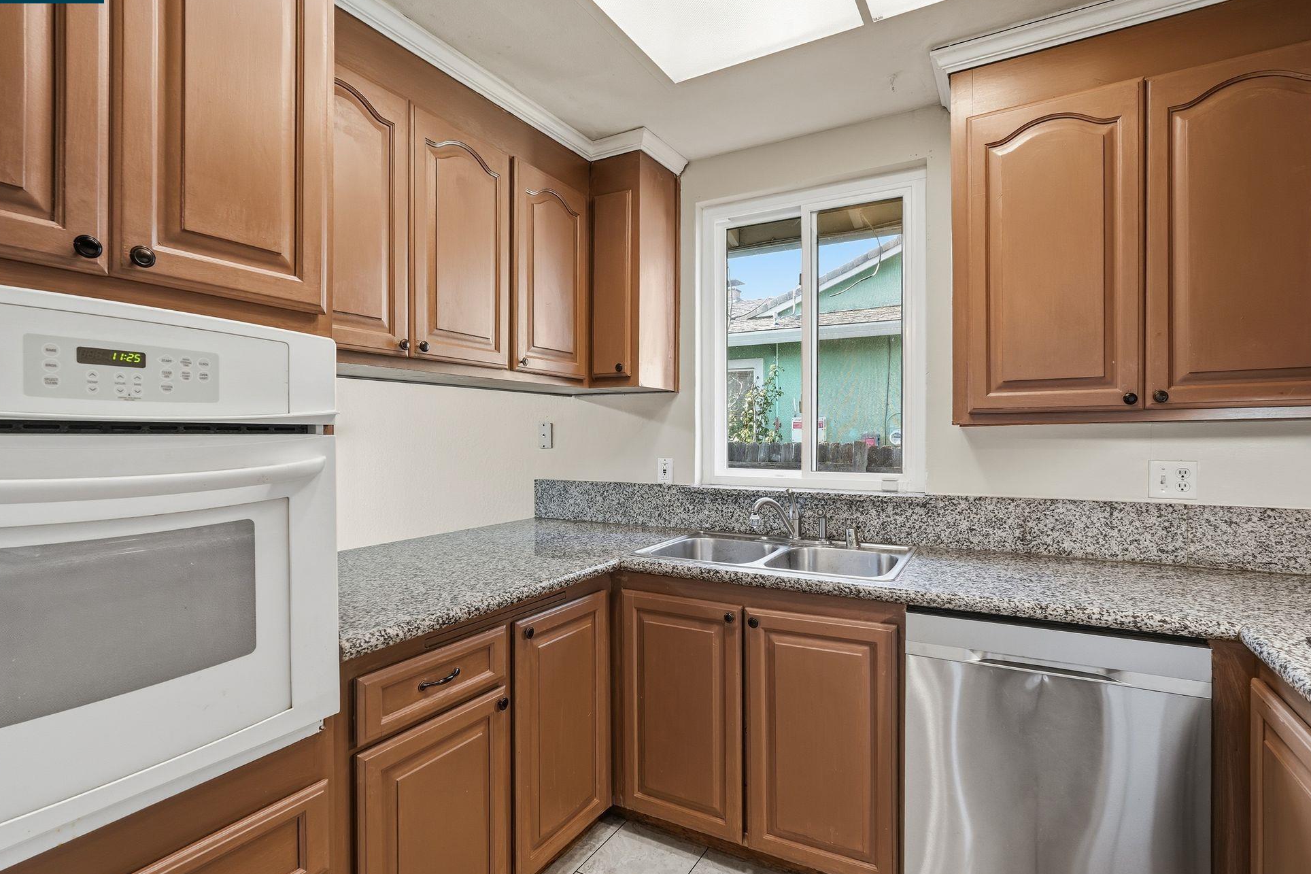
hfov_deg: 93.3
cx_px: 664
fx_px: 619
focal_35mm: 17
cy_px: 434
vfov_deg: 70.4
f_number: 8
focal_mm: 16
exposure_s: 1/15
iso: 100
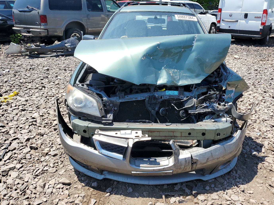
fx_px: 237
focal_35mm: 30
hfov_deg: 59.8
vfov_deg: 46.7
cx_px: 153
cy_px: 93
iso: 50
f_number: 1.5
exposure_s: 1/2000
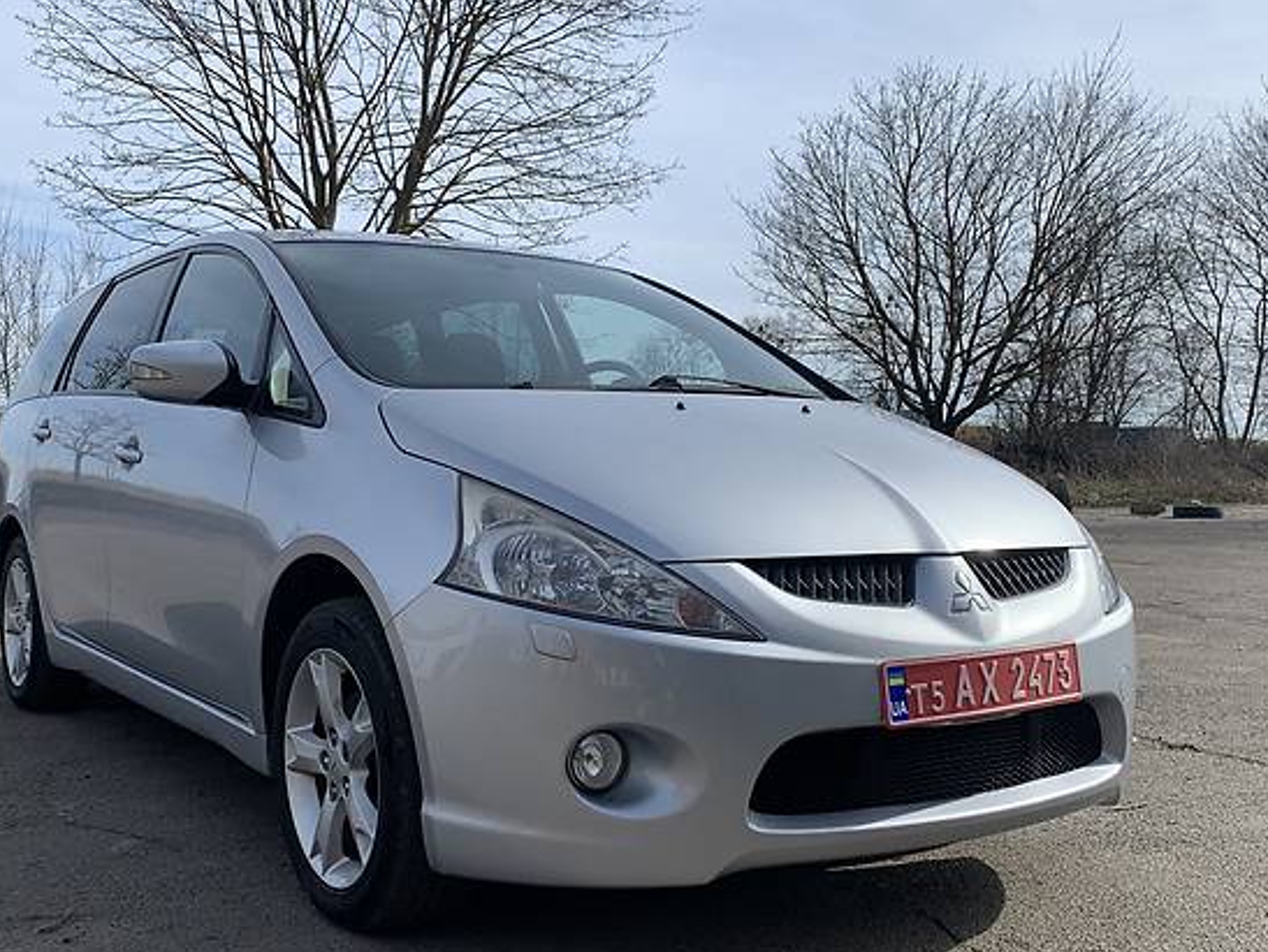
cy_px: 510
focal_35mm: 38
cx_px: 538
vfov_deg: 37.7
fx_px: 1393
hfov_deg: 48.8
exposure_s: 1/2755
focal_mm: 4.2
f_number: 1.8
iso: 25
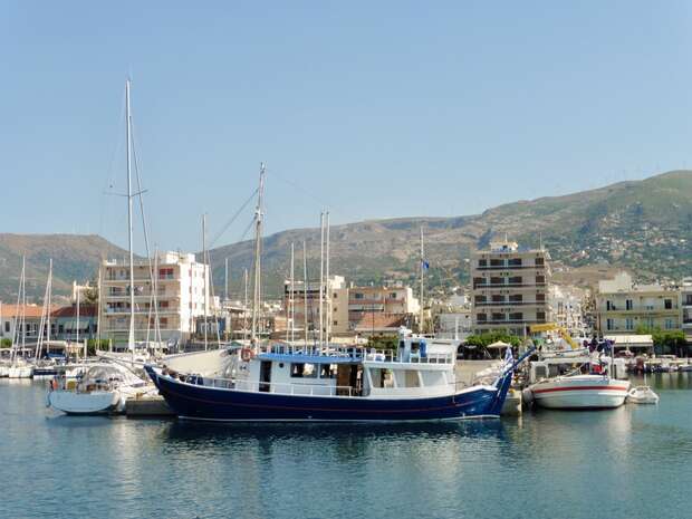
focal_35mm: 58
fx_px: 1159
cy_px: 260
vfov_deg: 25.2
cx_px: 346
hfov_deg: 33.2
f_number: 5.6
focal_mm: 10.3
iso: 100
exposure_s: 1/400
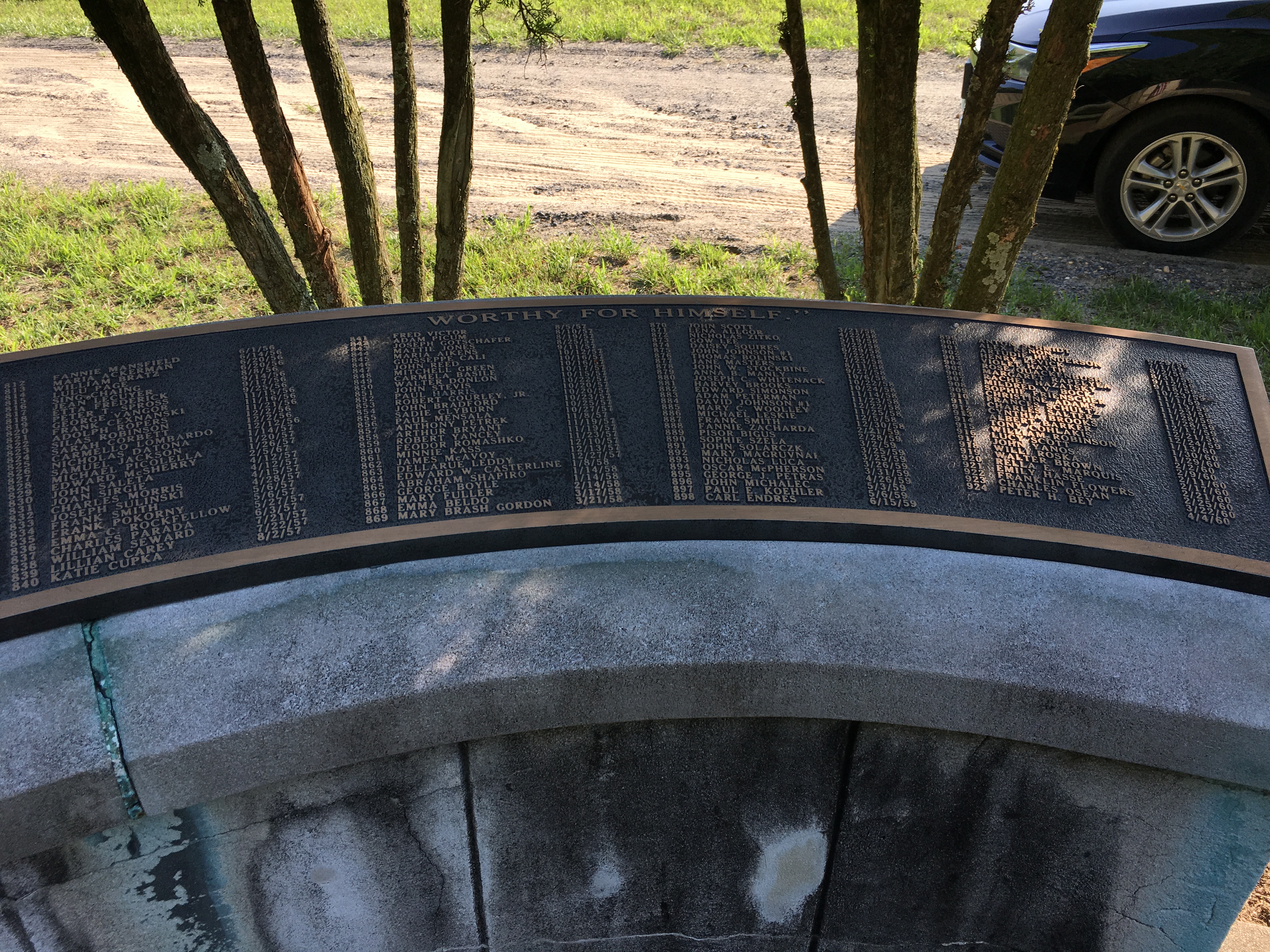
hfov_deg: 61.7
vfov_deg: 48.2
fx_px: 1064
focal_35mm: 29
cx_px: 635
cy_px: 476
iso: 25
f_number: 2.2
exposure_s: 1/437
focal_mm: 4.15
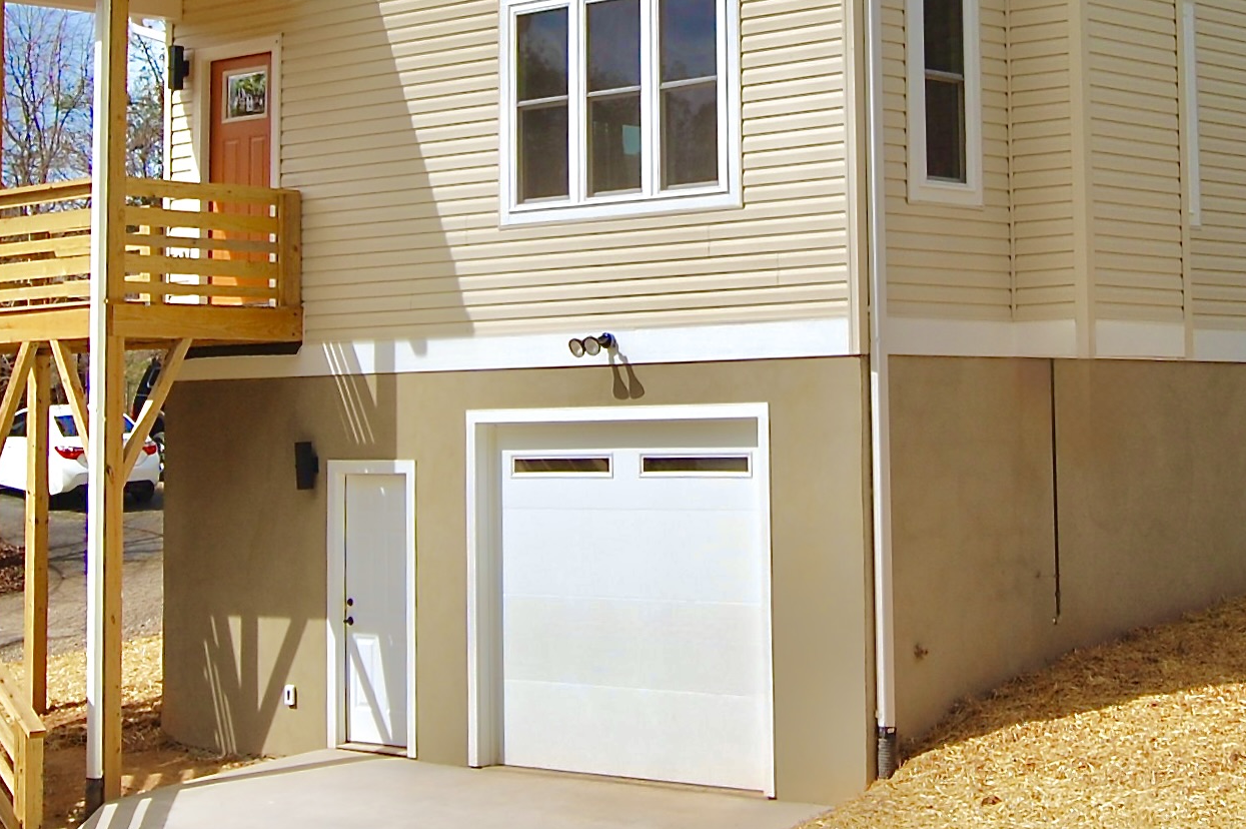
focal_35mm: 77
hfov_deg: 26.3
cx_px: 724
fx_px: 2663
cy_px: 86
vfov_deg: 17.4
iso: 200
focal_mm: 22
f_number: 10
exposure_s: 1/400
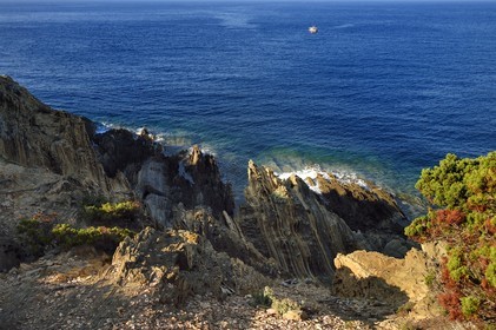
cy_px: 165
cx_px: 248
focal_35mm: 35
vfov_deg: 37.8
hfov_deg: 54.5
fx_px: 482
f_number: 10
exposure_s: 1/400
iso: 400
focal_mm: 35
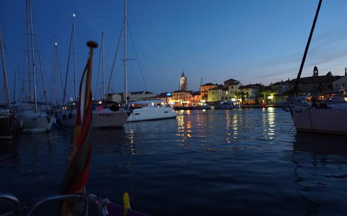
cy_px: 111
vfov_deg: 49.2
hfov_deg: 72.6
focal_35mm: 25
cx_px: 173
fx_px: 236
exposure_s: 1/10
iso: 3200
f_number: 6.3
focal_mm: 16
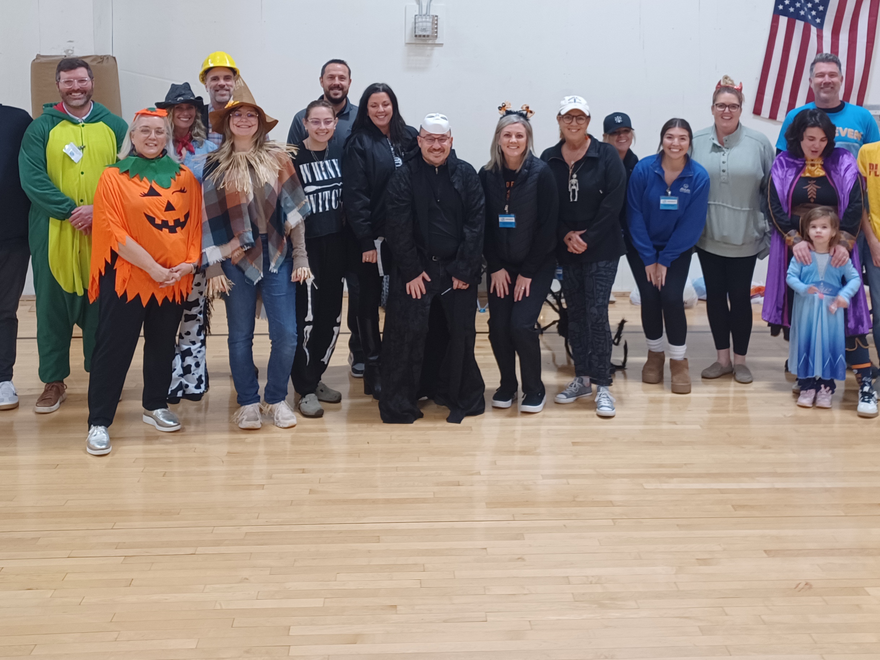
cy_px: 129
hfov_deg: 45.8
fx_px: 1042
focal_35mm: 41
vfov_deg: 34.0
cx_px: 456
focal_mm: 4.6
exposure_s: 1/30
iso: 320
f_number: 1.8
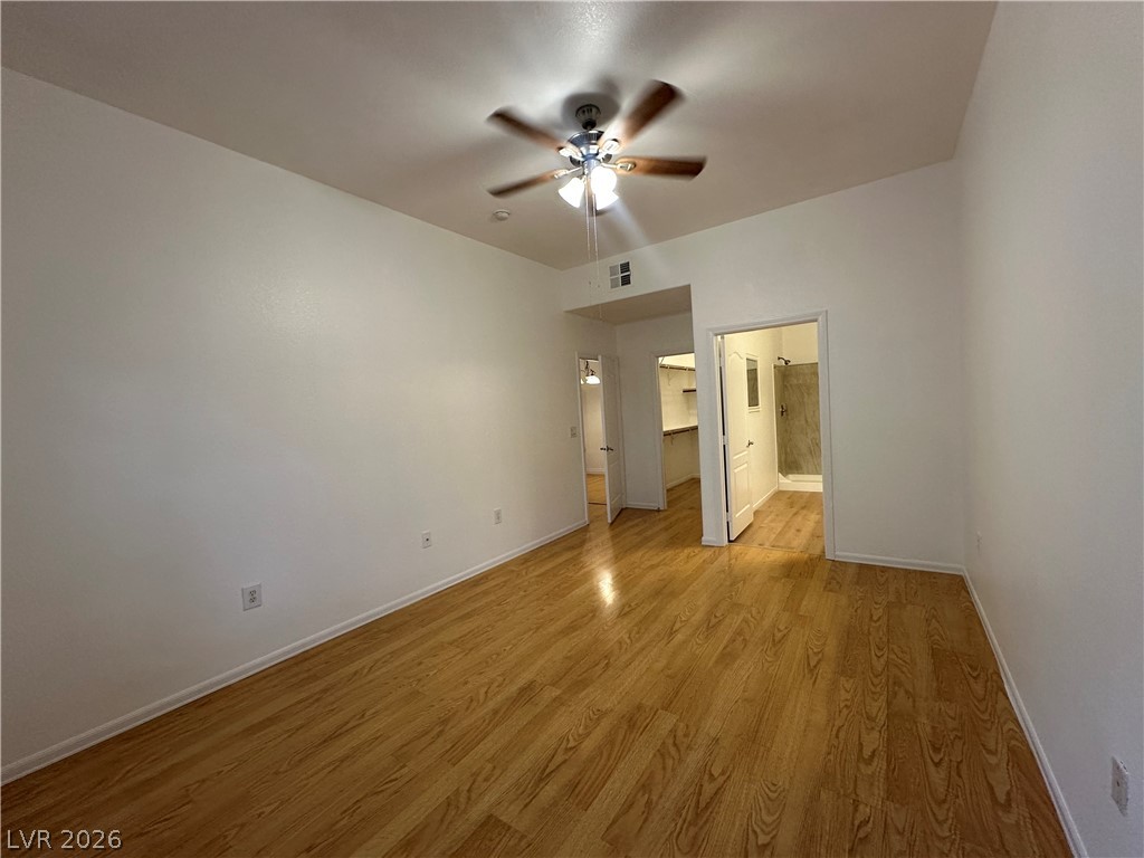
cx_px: 572
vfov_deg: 85.7
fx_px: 463
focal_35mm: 14
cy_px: 429
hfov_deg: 102.1
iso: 250
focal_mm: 2.22
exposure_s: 1/120
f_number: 2.2
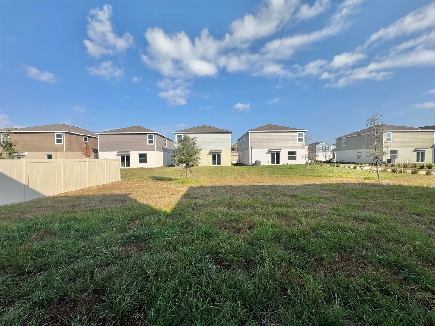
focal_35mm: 14
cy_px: 163
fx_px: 176
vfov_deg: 85.7
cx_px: 218
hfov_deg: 102.1
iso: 50
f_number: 2.2
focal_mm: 2.22
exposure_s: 1/2208
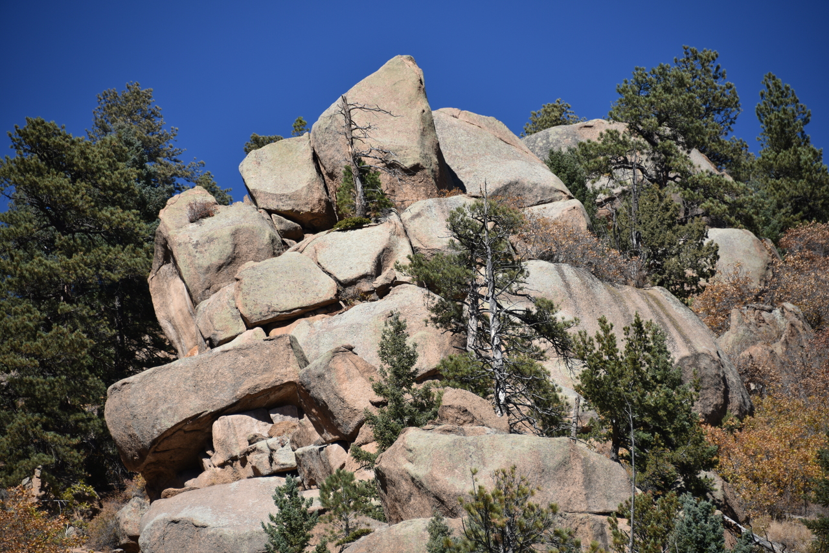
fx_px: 4606
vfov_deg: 6.9
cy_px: 276
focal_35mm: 200
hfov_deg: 10.3
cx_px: 414
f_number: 6.3
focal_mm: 200
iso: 100
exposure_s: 1/400
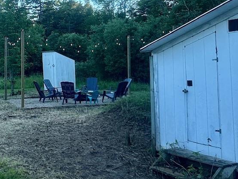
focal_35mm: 52
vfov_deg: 27.6
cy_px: 43
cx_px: 20
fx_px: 358
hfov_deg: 34.6
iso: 40
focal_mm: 2.22
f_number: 2.2
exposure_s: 1/469
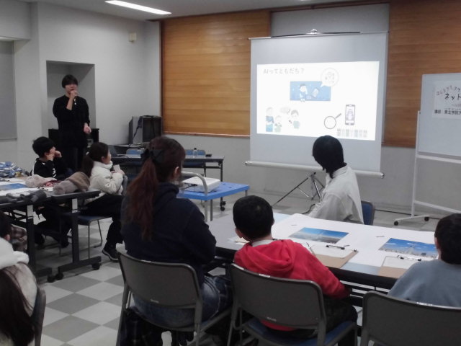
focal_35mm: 38
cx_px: 230
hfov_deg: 49.0
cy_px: 173
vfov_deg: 37.7
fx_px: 506
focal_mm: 6.9
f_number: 4.2
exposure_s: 1/60
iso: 800
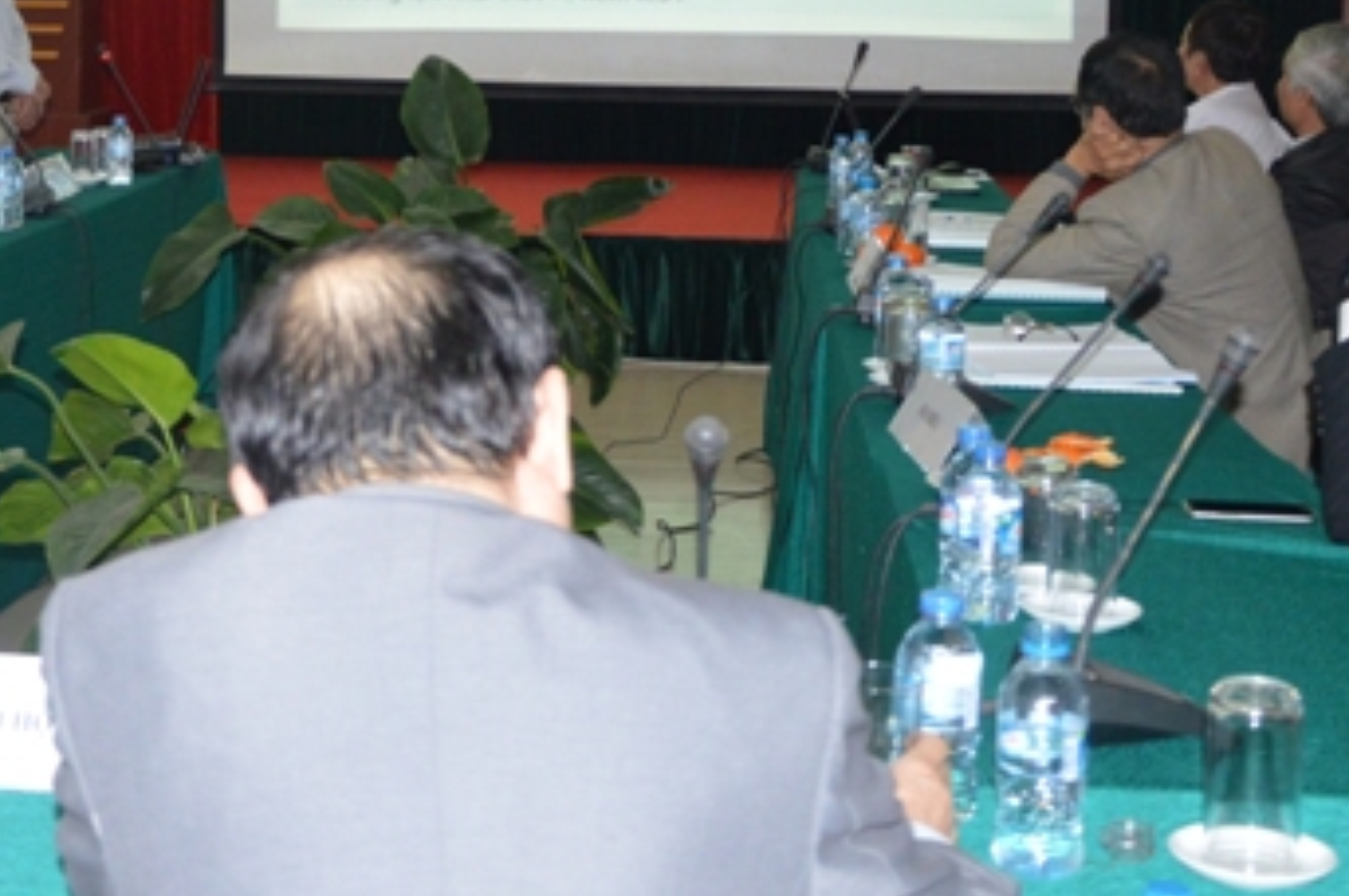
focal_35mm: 69
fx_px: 2587
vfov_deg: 19.2
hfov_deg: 29.0
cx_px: 409
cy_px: 24
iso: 1250
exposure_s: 1/60
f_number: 3.8
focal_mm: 21
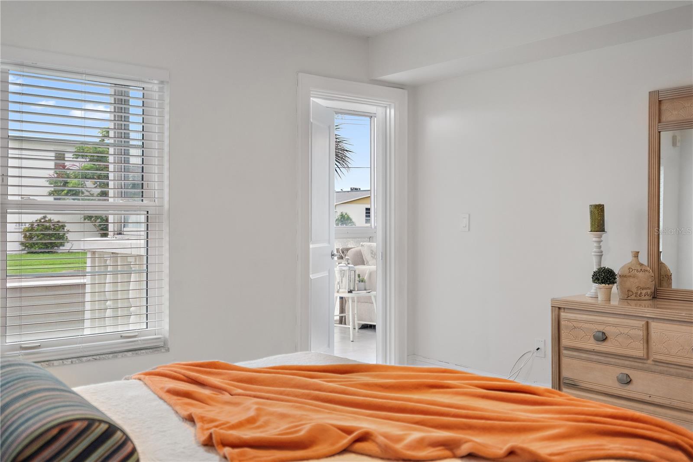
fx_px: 674
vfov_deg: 37.8
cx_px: 346
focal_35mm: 35
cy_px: 231
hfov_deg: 54.4
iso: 1000
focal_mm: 35
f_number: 4
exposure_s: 1/160
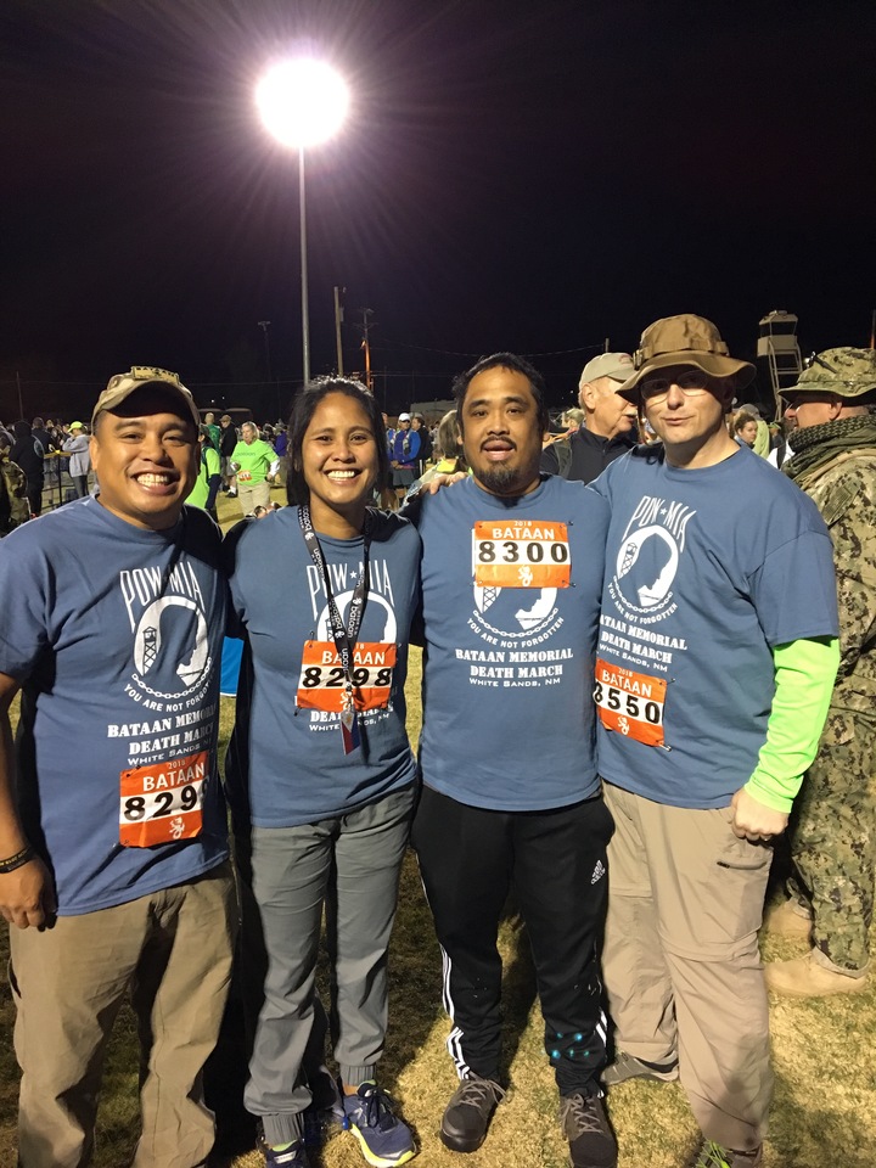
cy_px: 584
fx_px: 979
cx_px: 438
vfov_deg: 61.7
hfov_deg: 48.2
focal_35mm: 29
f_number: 2.2
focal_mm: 4.15
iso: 200
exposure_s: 1/30
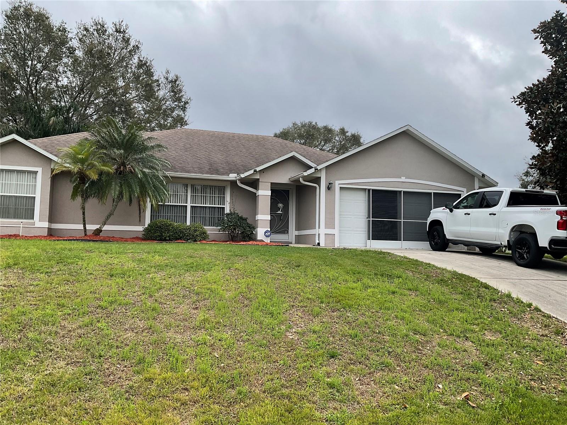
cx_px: 284
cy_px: 212
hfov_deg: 61.7
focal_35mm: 29
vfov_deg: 48.2
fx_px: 475
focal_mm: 3
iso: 16
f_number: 1.8
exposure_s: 1/883
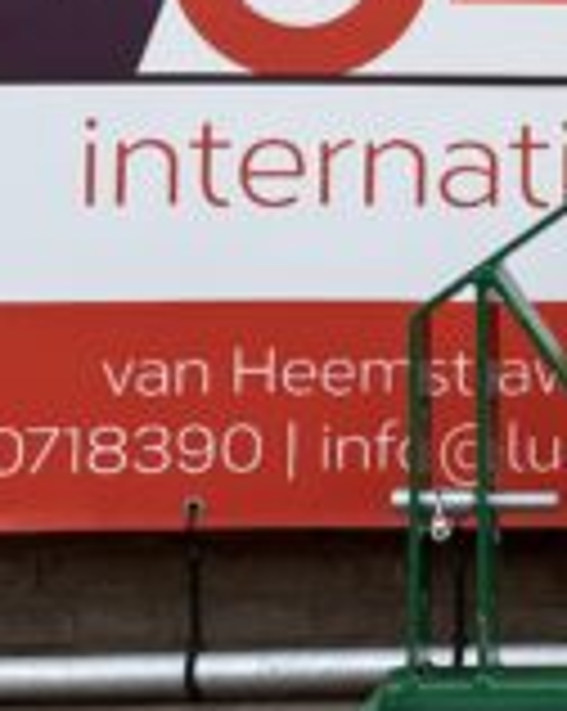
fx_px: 2186
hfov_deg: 14.0
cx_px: 819
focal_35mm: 104
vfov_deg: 18.3
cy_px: 142
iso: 80
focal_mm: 6.76
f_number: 1.78
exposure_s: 1/735
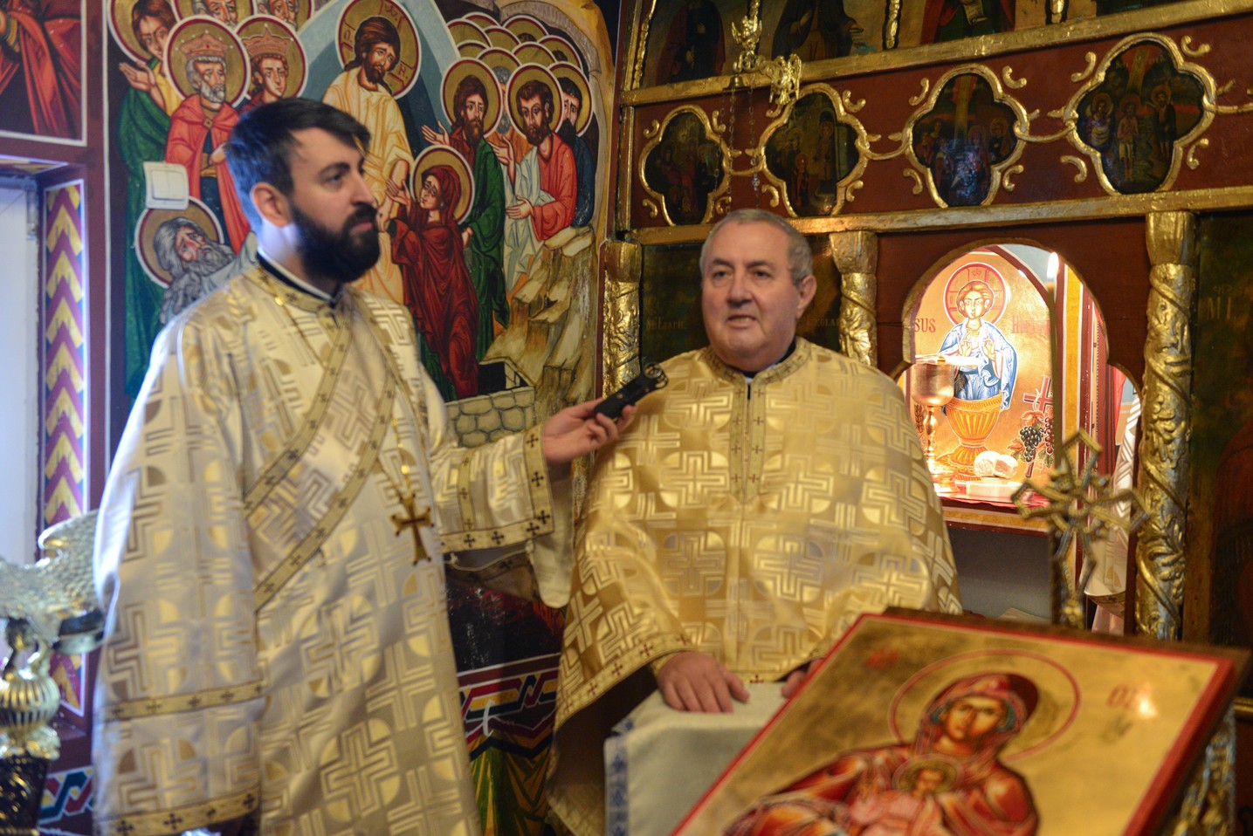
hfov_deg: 48.4
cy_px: 418
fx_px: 1393
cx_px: 626
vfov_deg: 33.4
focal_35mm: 40
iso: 2200
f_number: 3.2
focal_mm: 40
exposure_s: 1/80
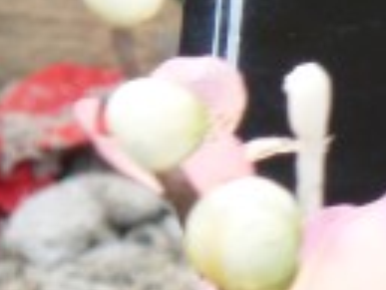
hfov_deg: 2.3
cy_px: 9
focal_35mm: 857
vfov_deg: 1.7
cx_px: 802
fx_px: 9565
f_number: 4.5
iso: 100
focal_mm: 30.8
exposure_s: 1/125
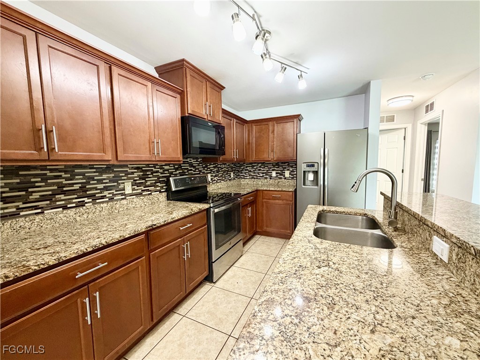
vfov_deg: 85.7
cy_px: 180
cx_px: 240
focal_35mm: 14
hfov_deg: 102.1
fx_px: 194
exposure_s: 1/60
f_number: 2.2
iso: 320
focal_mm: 2.22
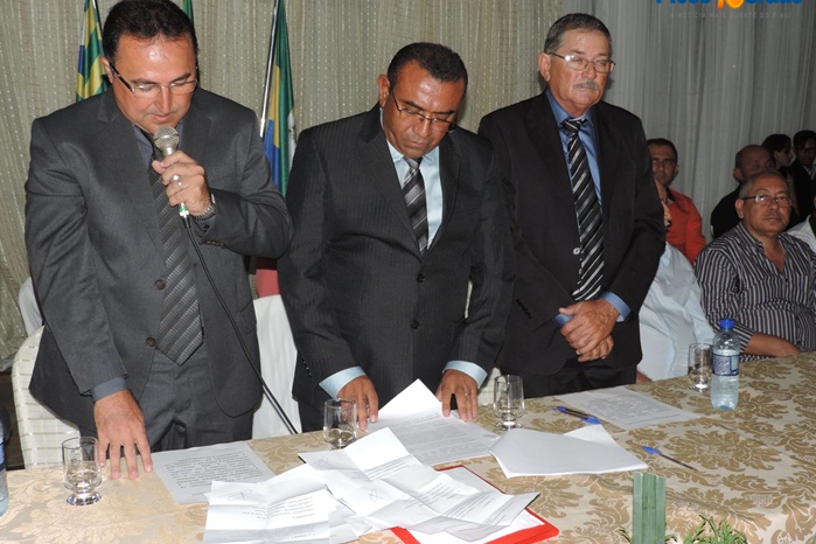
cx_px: 409
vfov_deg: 29.9
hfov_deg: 43.6
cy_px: 257
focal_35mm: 45
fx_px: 1020
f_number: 3.4
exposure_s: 1/30
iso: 200
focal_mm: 7.6
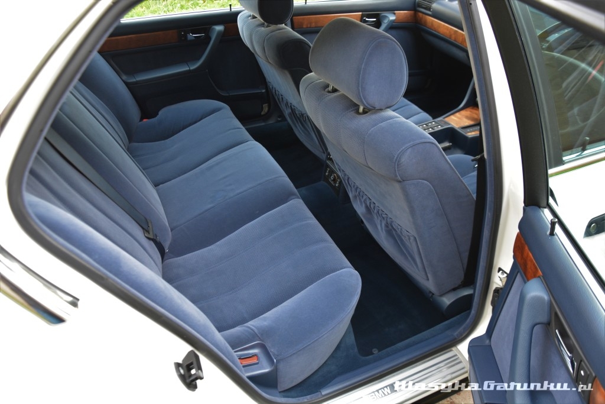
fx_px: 454
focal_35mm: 27
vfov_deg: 47.9
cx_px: 302
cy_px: 202
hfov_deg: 67.4
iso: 800
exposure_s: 1/60
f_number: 4
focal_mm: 18
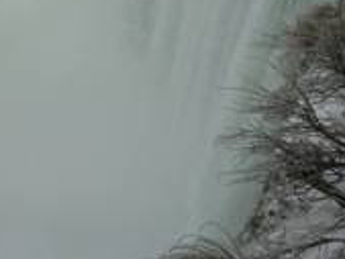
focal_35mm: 86
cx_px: 16
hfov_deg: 22.1
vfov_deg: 16.7
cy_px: -18
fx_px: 858
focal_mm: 5.5
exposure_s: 1/400
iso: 80
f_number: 2.8
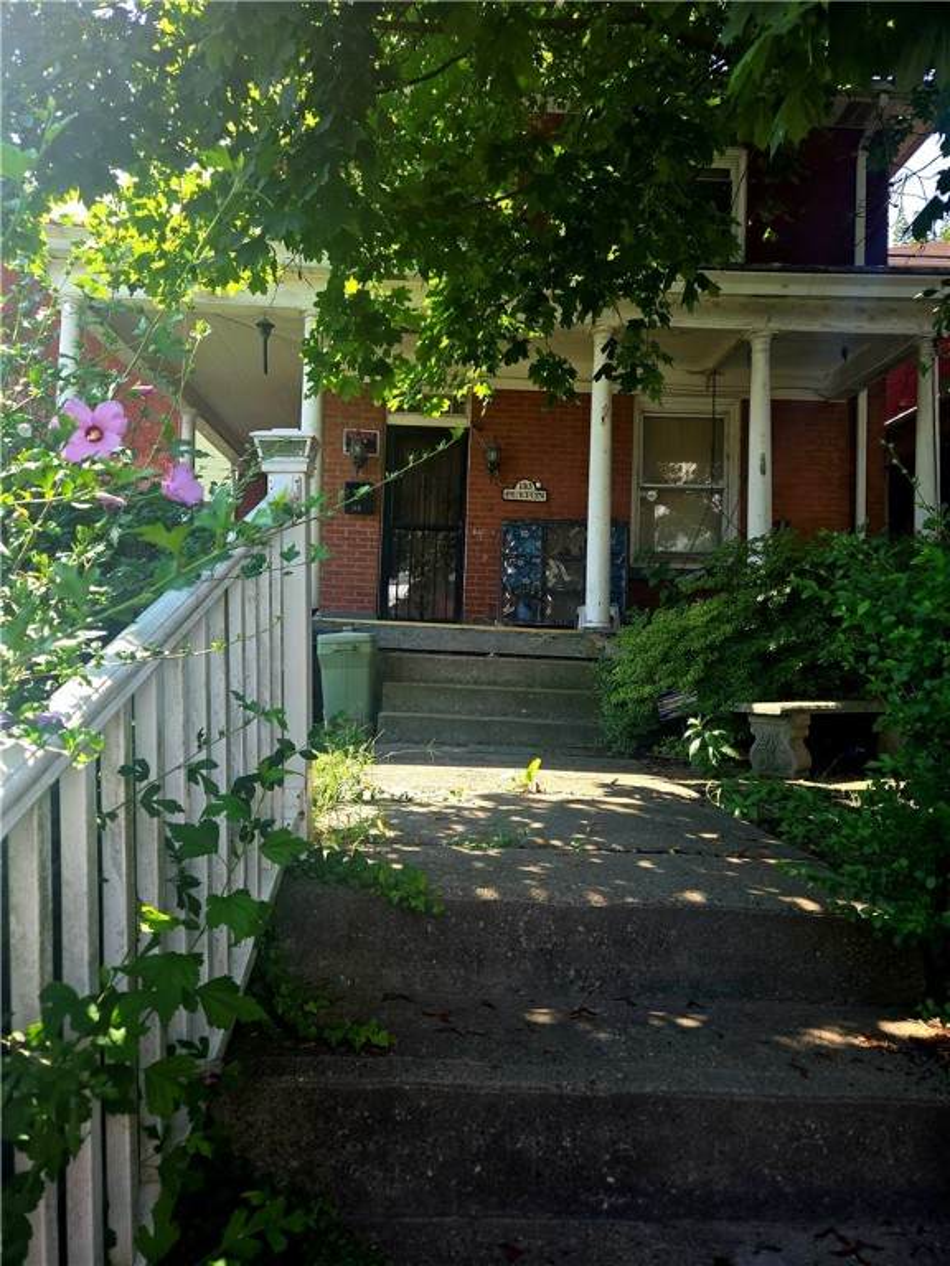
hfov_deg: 58.9
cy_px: 633
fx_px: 842
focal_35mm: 23
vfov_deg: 73.9
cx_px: 475
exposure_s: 1/227
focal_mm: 5.4
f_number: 1.8
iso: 25
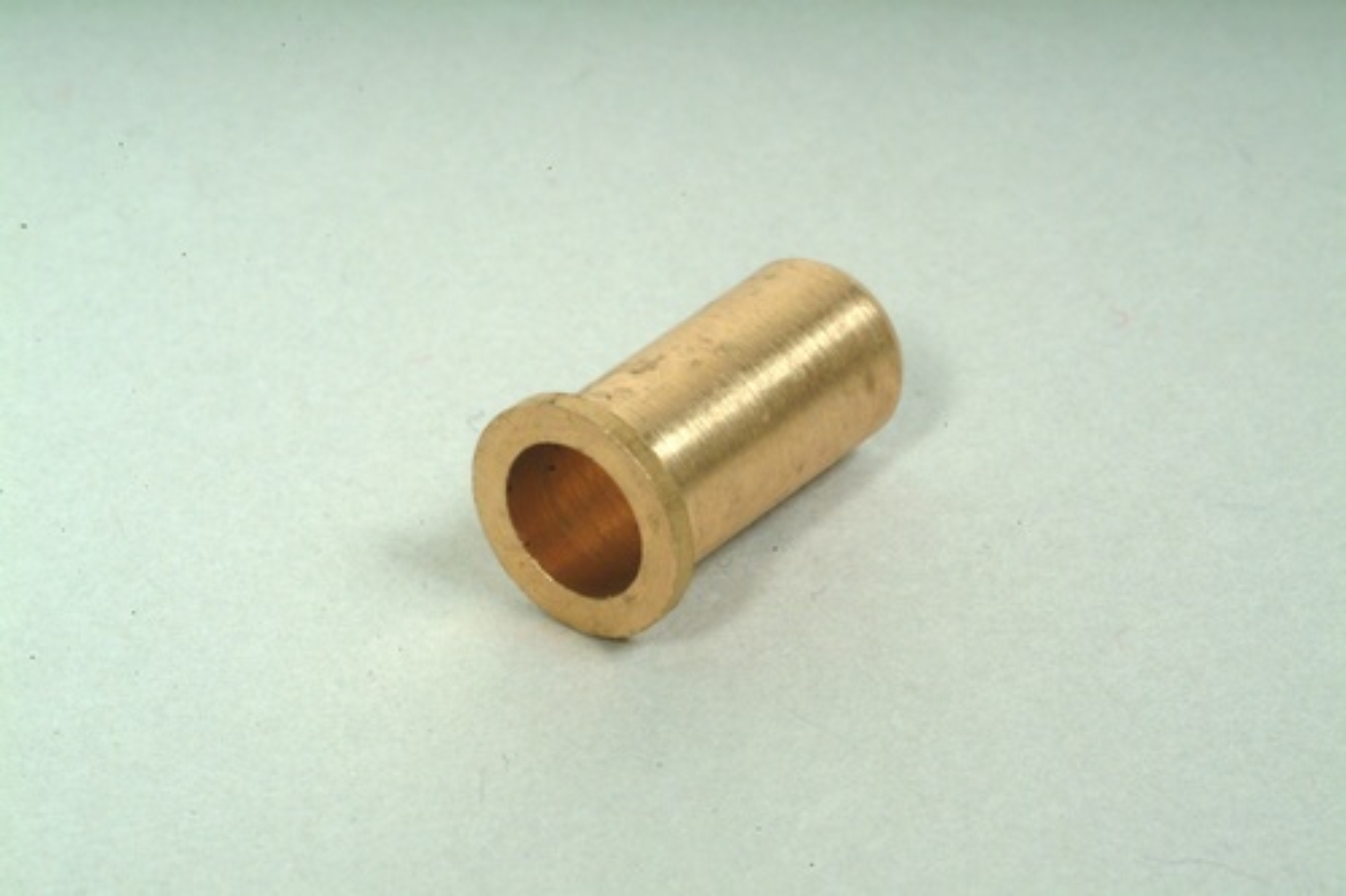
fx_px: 3308
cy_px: 448
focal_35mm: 88
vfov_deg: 15.4
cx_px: 673
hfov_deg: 23.0
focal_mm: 59
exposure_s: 1/180
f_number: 32
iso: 400
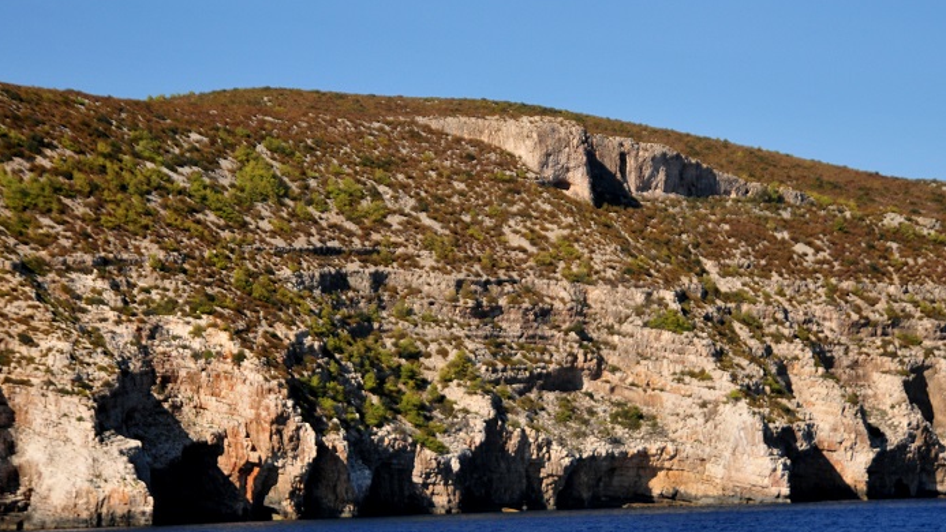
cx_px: 472
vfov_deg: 12.7
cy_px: 263
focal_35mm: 95
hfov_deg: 22.5
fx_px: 2383
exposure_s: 1/8000
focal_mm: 42
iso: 250
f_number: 2.8
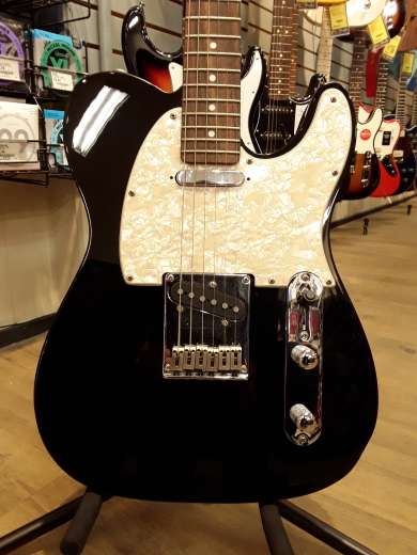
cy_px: 278
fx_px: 434
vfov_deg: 65.3
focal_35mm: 27
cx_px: 208
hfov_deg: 51.4
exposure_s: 1/15
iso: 100
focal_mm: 2.91
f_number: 1.9
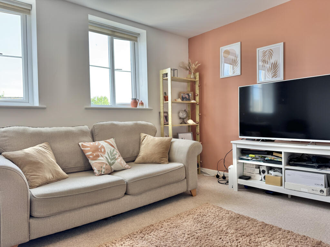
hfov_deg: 71.6
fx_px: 229
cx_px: 165
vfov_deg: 56.8
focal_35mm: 24
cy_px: 124
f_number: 1.78
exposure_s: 1/100
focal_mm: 6.76
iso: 64
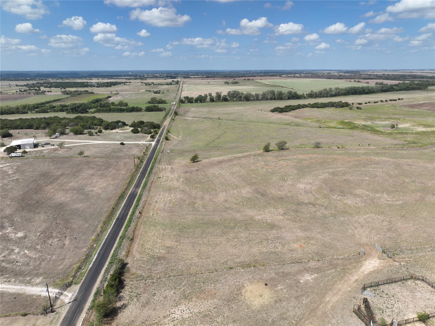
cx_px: 218
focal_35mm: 24
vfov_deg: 56.8
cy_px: 163
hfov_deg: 71.6
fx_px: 301
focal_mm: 12.29
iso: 100
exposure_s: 1/2000
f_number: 3.2
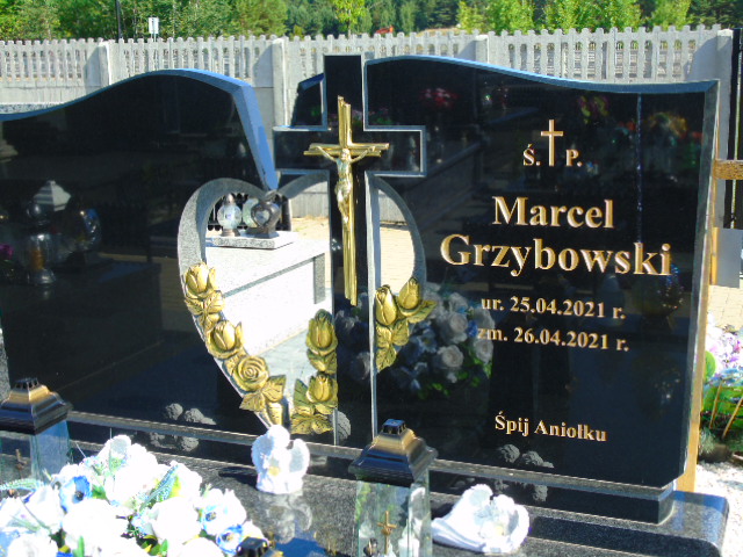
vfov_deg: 31.5
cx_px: 372
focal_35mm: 46
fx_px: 987
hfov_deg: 41.2
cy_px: 278
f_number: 4.1
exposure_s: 1/250
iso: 80
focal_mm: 8.2
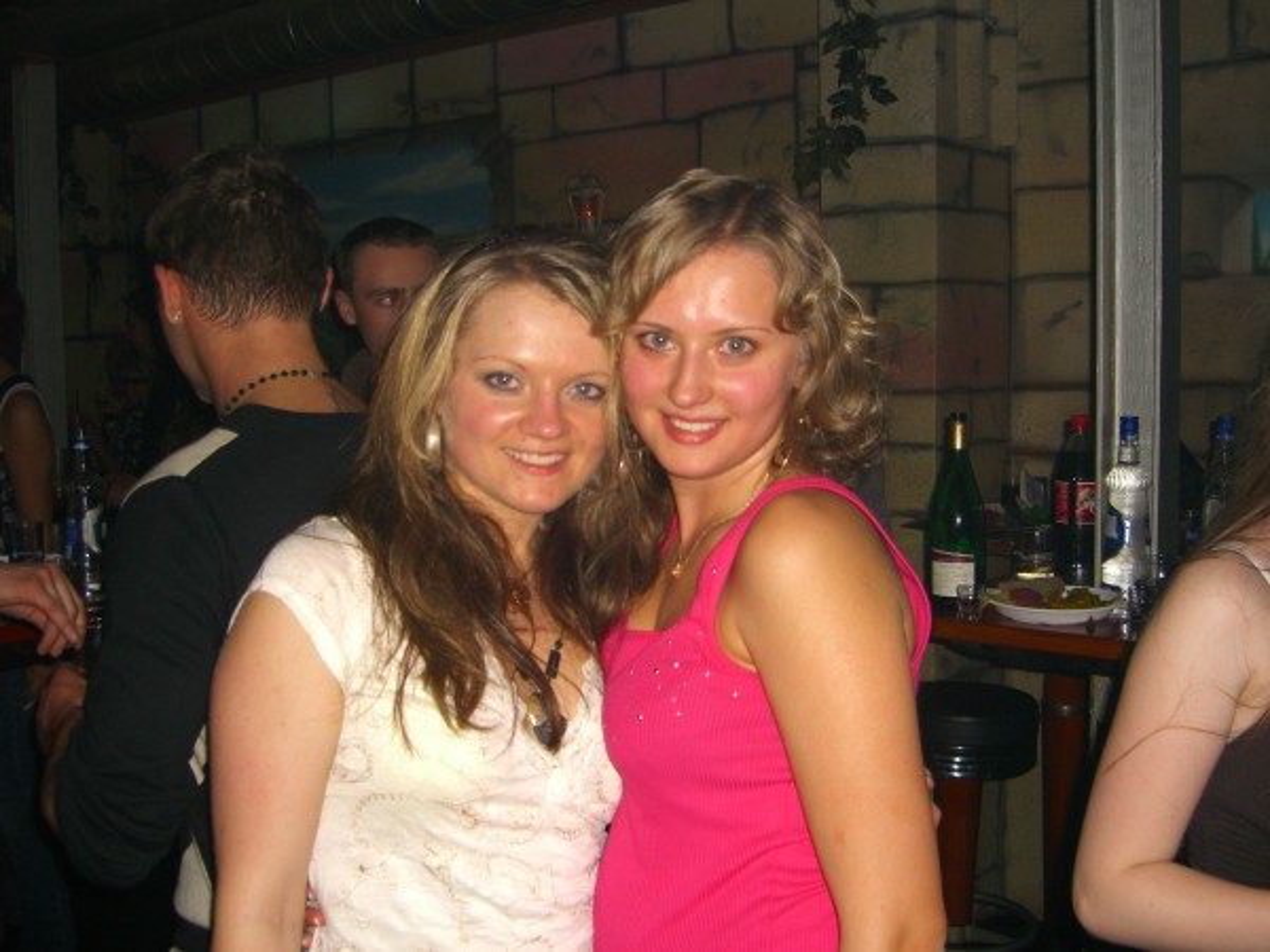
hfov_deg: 49.0
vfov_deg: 37.7
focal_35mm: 38
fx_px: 1394
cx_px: 635
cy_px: 476
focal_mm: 7.9
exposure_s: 1/60
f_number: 2.8
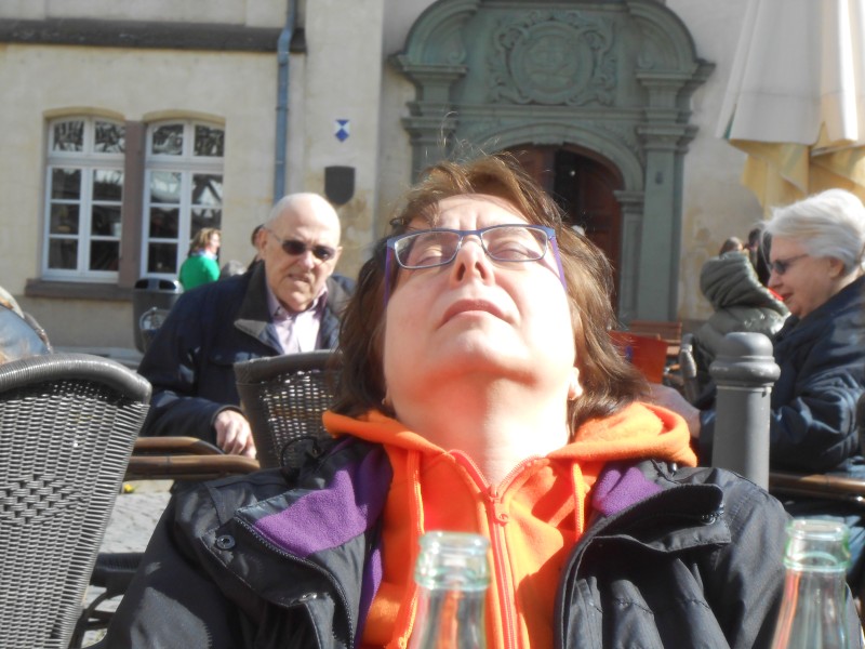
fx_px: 2974
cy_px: 324
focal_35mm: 119
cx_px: 432
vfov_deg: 12.5
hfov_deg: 16.6
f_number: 5.5
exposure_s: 1/500
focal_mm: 21.2
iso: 200
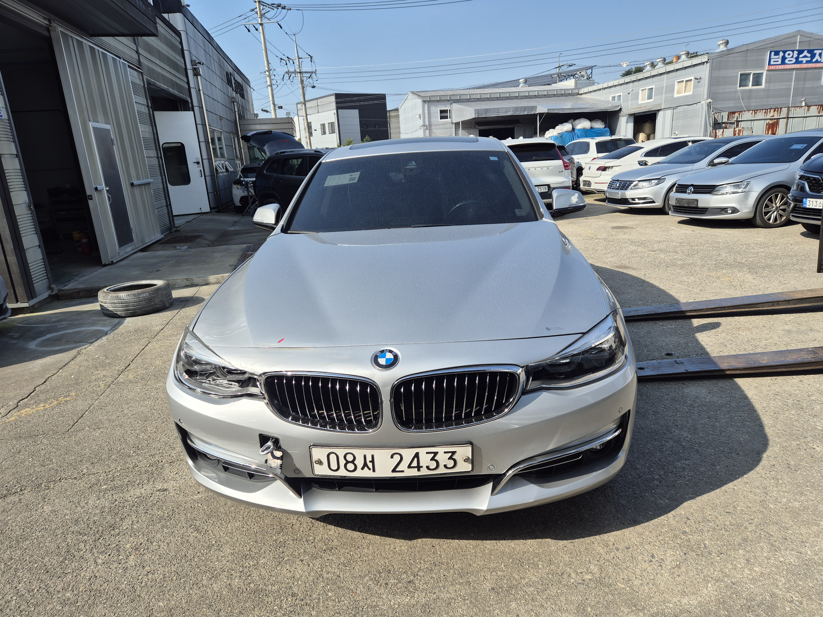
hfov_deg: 73.9
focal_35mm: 23
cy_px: 308
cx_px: 412
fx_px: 547
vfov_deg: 58.9
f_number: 1.8
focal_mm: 5.4
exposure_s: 1/1676
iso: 25
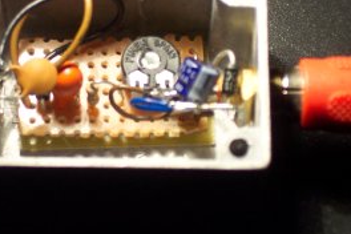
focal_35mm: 173
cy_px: 70
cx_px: 118
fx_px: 1687
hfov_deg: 11.9
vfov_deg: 7.9
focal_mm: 24
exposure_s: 1/30
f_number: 4.8
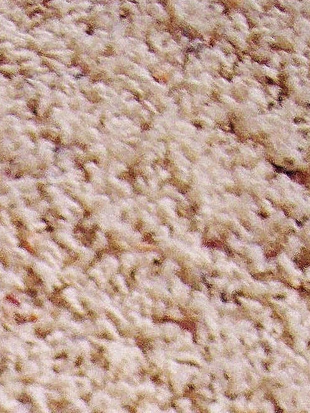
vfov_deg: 12.5
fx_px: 1768
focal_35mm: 148
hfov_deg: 9.7
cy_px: 679
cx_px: -192
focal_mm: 8
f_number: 2.8
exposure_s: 1/20
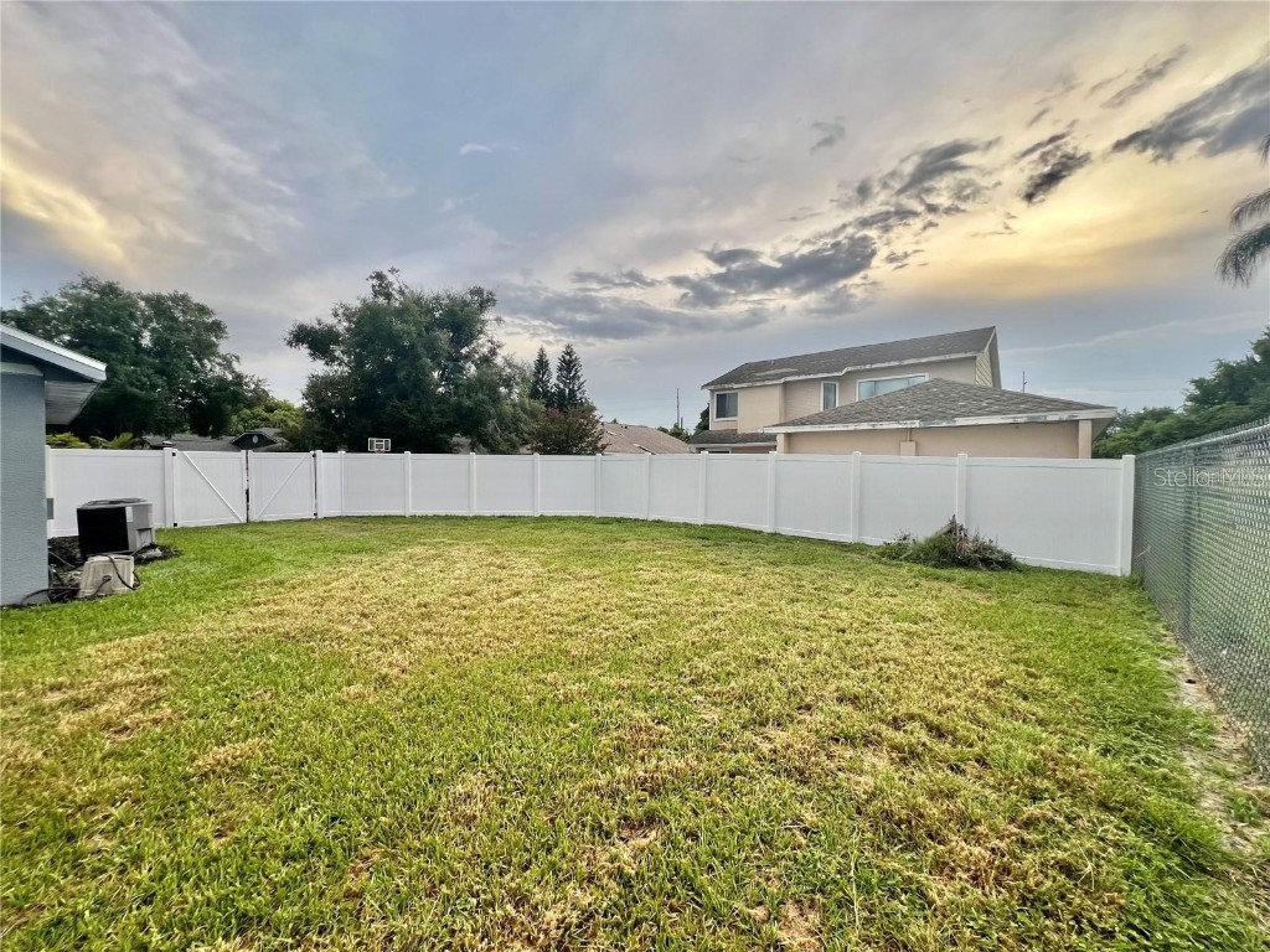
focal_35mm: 13
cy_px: 476
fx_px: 477
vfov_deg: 89.9
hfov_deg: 106.2
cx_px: 635
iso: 32
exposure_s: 1/302
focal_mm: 1.57
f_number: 1.8
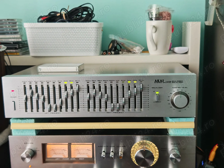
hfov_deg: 39.7
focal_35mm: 48
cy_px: 84
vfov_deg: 30.3
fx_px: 311
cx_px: 112
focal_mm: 6.83
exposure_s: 1/50
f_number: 1.4
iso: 250
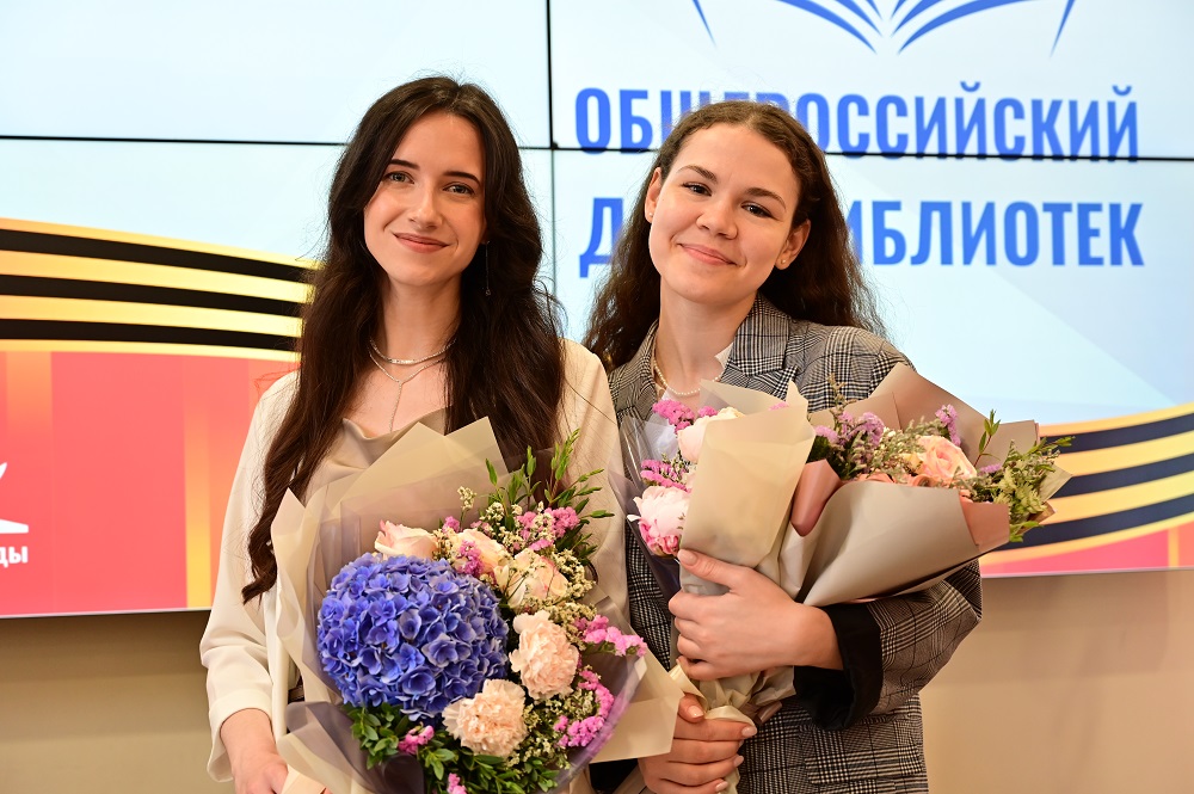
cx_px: 597
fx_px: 1823
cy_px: 397
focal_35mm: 55
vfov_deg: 24.6
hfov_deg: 36.3
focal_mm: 55
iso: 1000
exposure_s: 1/125
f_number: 4
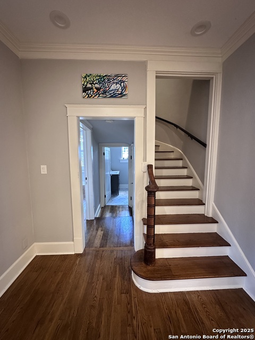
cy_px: 170
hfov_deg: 85.7
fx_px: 138
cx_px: 128
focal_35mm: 14
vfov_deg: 102.1
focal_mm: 2.22
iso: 320
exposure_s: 1/60
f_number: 2.2
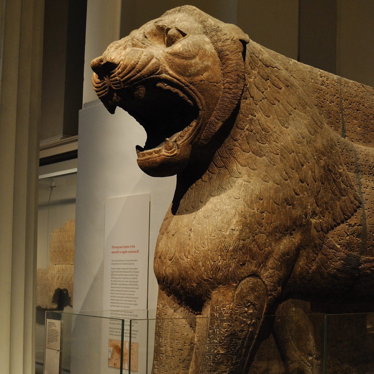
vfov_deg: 29.8
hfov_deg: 29.6
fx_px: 697
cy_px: 254
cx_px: 275
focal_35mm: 57
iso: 200
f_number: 4
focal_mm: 20
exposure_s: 1/10
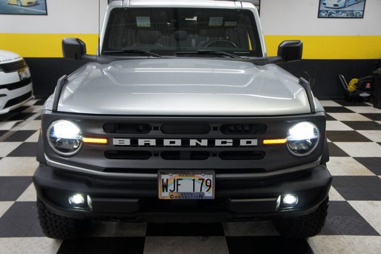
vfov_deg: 38.3
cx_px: 190
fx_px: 365
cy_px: 127
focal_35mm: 34
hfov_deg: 55.1
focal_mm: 23
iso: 640
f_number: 4
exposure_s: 1/80
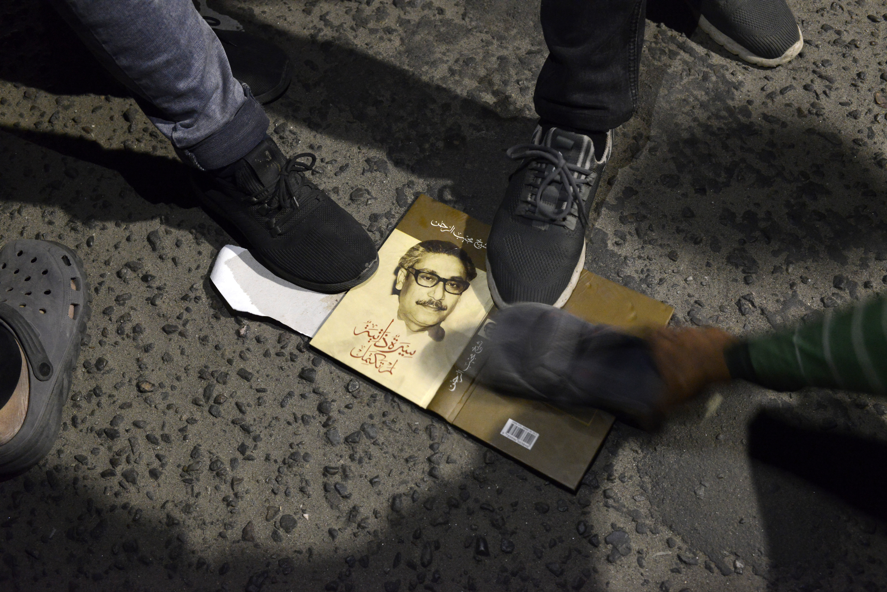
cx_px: 444
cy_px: 296
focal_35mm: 35
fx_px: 863
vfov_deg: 37.9
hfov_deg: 54.4
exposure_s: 1/50
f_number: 7.1
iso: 4000
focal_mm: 35
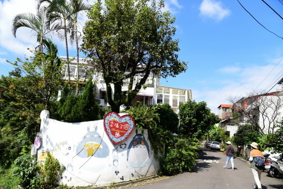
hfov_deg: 73.7
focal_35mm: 24
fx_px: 189
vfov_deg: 53.2
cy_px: 94
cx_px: 142
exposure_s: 1/200
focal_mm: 24
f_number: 7.1
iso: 100
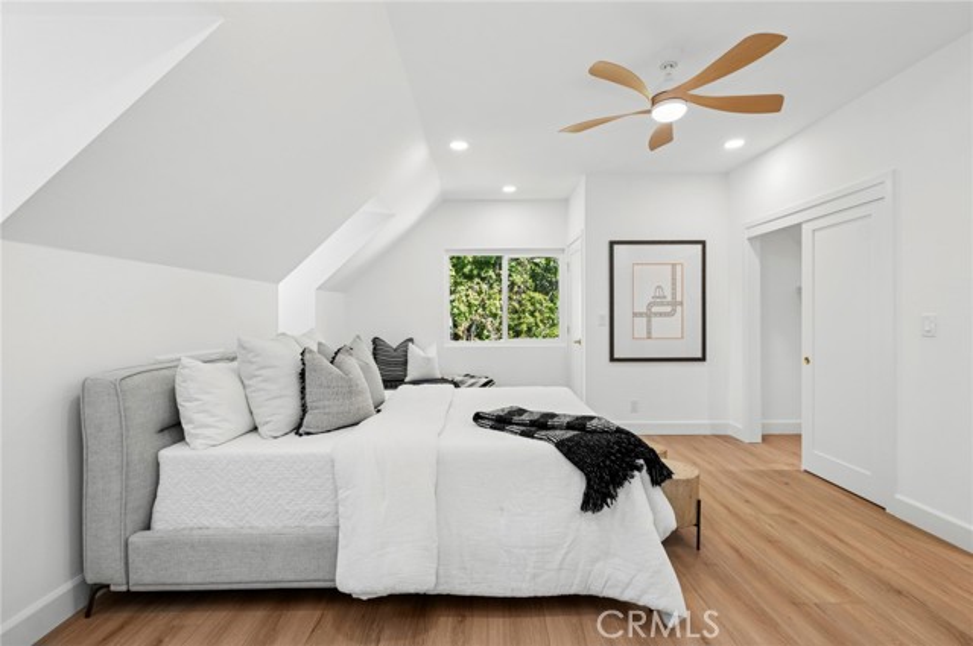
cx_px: 486
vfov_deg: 73.6
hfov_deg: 96.8
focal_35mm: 16
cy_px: 323
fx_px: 432
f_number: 9
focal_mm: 16
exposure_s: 1/10
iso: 125
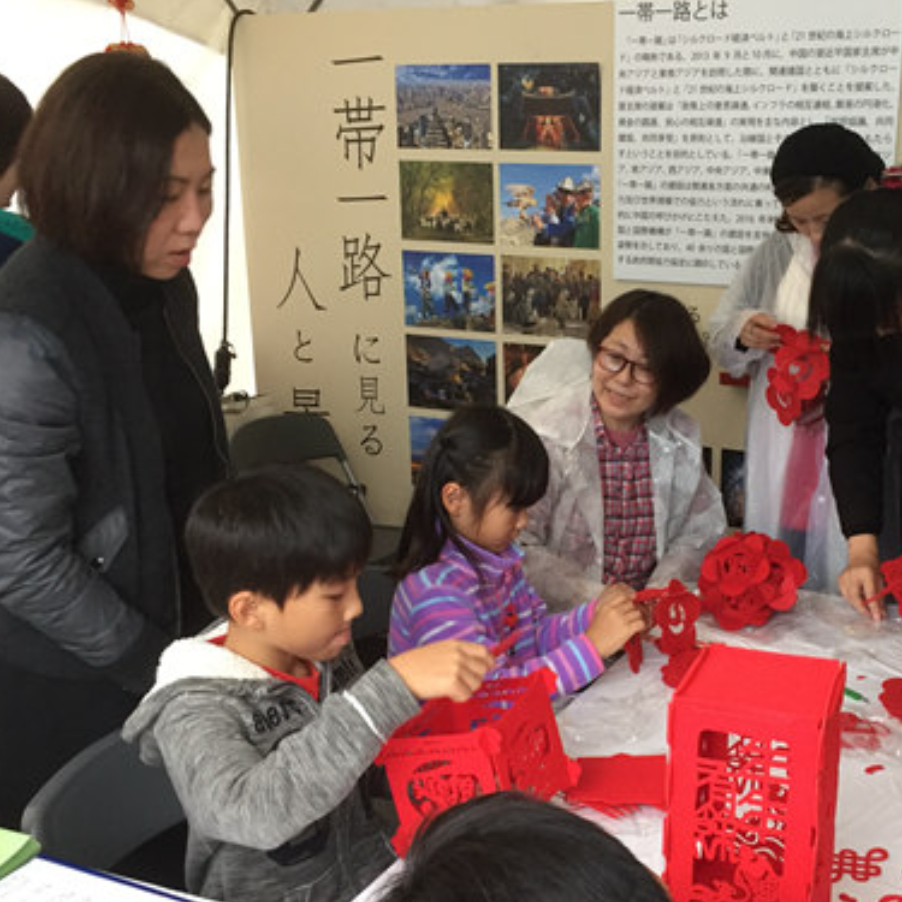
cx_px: 633
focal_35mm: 41
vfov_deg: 40.8
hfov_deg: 40.2
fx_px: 1209
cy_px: 520
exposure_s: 1/30
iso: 125
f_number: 2.2
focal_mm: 4.15
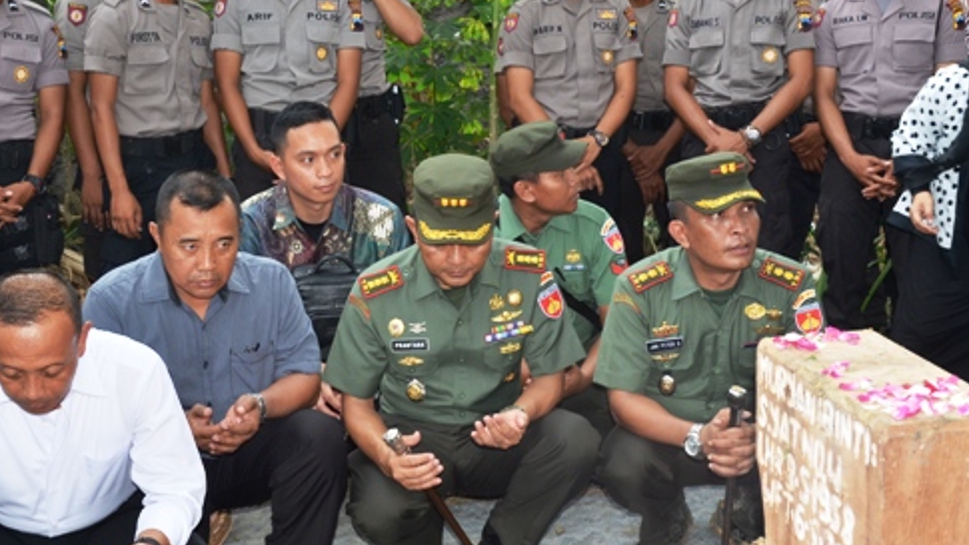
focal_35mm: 58
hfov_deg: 35.8
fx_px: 1490
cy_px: 285
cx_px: 374
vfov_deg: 20.7
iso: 400
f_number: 7.1
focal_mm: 28
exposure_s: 1/80
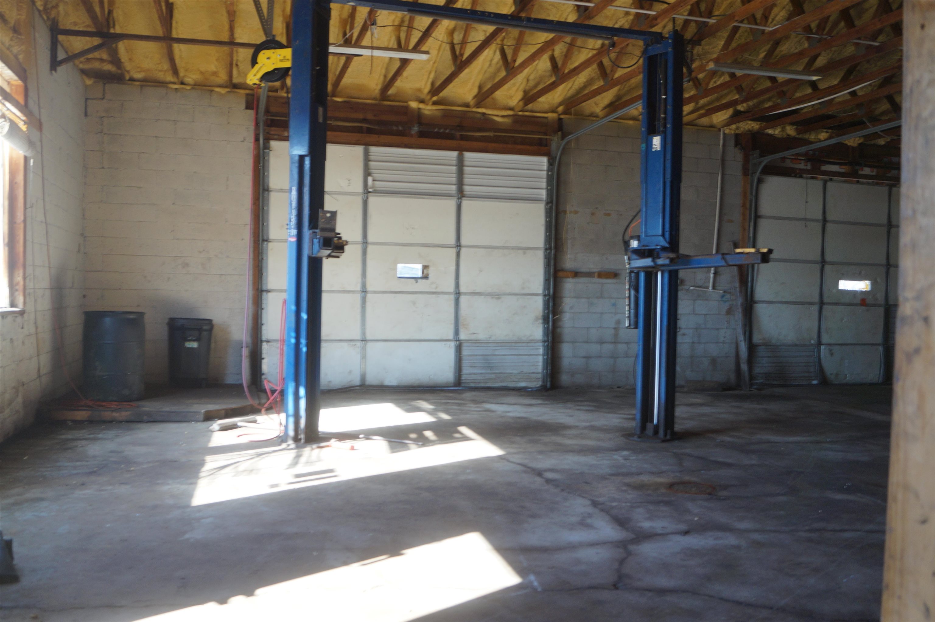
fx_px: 779
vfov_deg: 43.6
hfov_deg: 62.0
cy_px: 311
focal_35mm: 30
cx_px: 468
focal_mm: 20
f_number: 4
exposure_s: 1/60
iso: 200
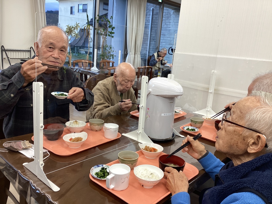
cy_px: 102
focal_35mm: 31
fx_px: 244
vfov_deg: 45.4
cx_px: 136
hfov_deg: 58.4
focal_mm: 3.3
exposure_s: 1/50
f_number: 2.4
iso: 80
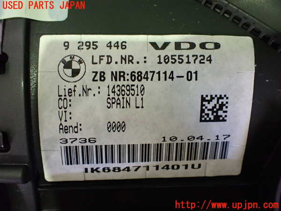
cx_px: 140
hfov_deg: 60.0
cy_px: 106
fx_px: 244
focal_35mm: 30
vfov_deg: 46.8
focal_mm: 5.4
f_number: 2.3
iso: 800
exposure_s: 1/30
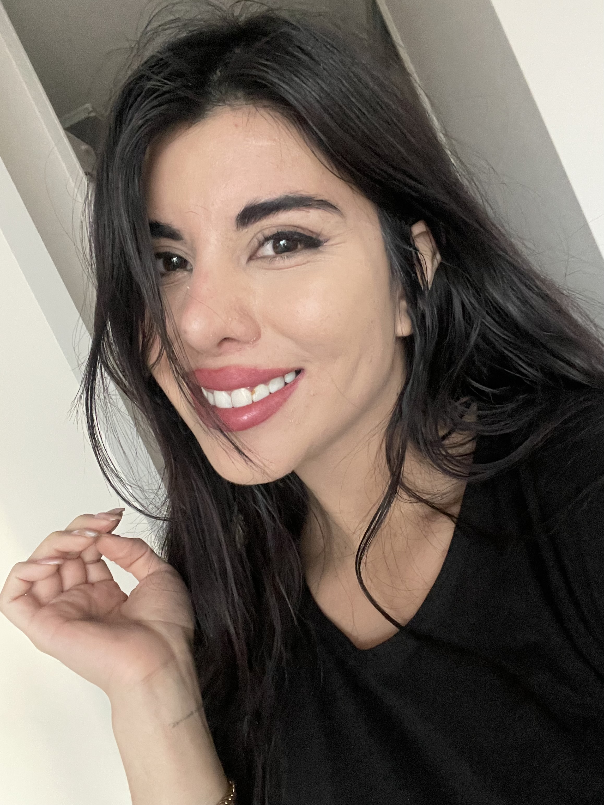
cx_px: 302
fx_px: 698
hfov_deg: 46.8
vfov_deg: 60.0
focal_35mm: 30
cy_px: 402
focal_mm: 2.71
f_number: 2.2
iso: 500
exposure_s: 1/25
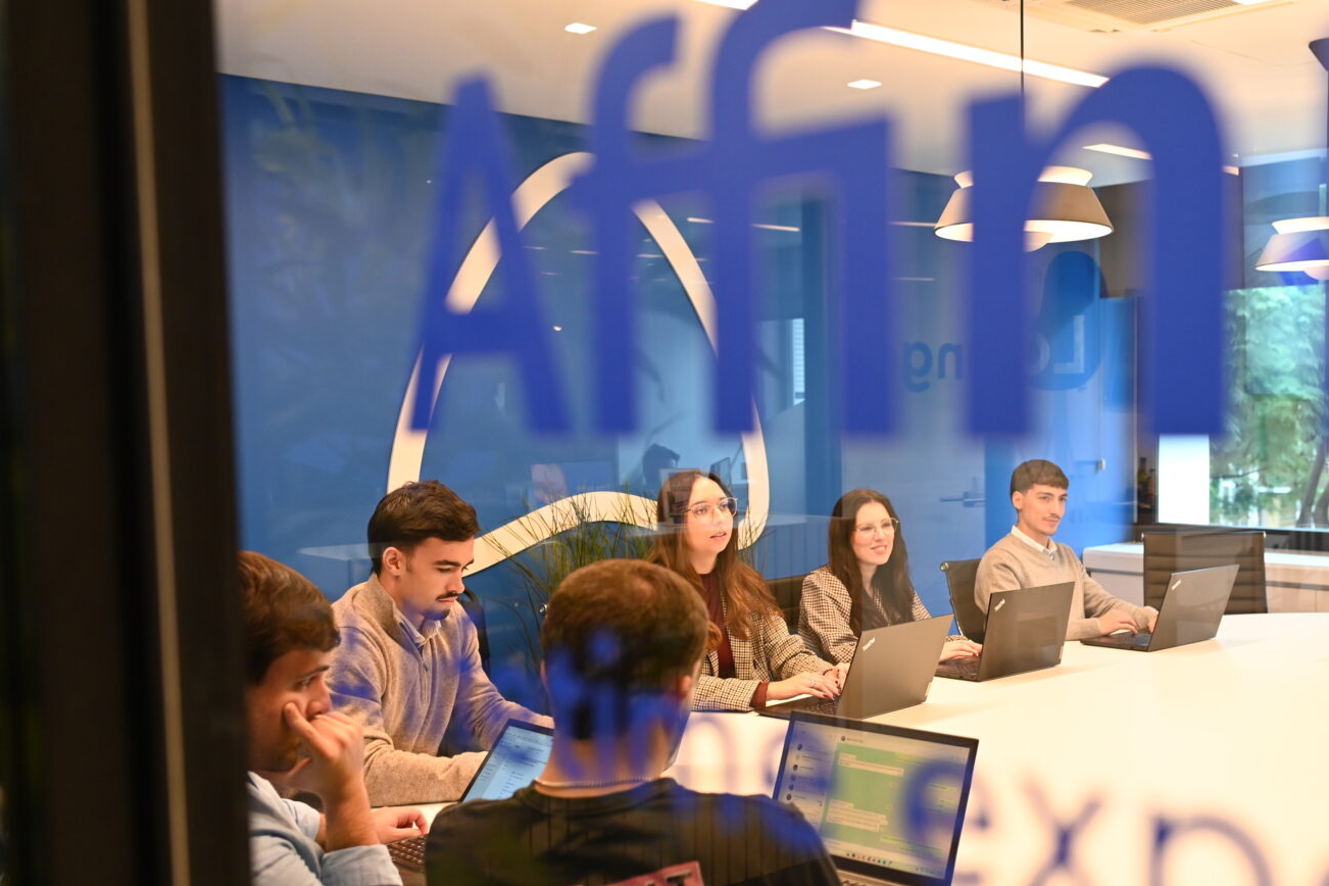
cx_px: 801
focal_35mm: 43
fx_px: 1587
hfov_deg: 45.2
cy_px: 543
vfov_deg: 31.1
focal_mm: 35
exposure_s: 1/60
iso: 1600
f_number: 4.5
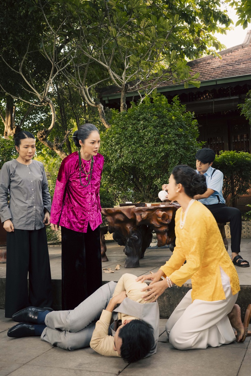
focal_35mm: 40
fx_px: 418
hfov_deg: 33.4
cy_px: 188
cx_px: 126
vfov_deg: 48.5
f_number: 3.5
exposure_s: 1/60
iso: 500
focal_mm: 26
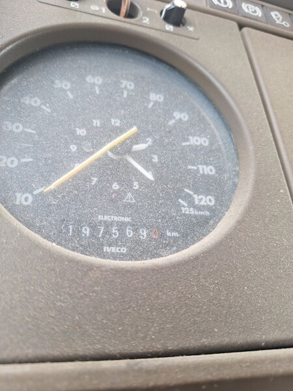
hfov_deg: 58.9
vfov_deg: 73.9
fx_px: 260
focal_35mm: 23
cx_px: 146
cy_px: 196
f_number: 1.8
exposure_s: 1/100
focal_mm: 5.54
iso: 50
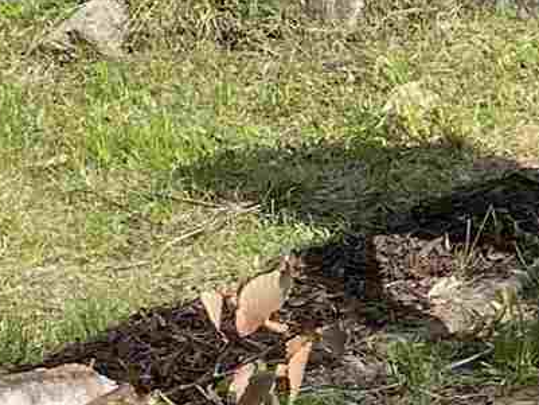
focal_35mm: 199
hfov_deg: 8.5
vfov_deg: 7.5
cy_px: 105
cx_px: 1570
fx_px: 3100
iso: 32
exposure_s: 1/1447
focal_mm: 4.25
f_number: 1.8
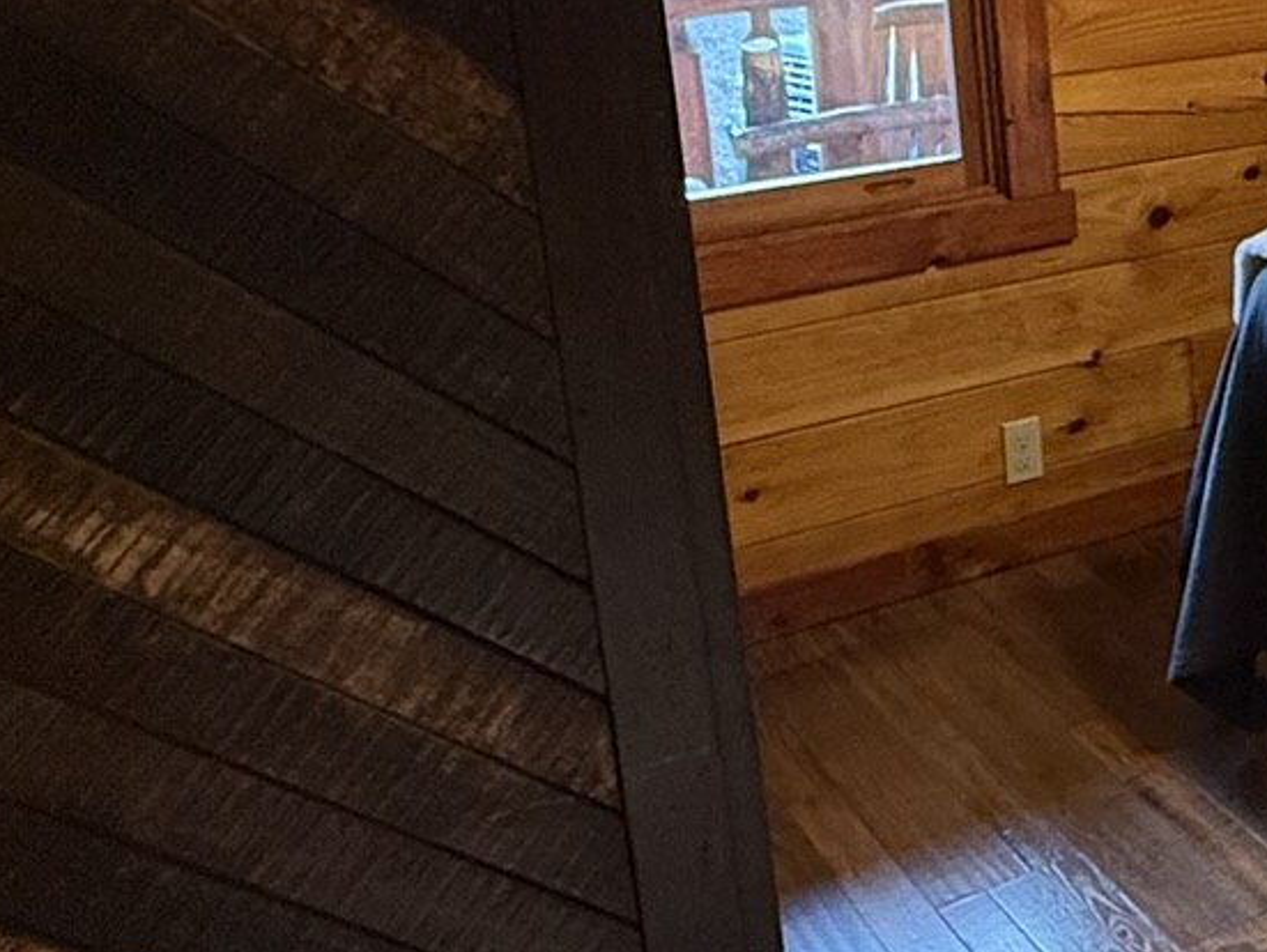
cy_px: 126
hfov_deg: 30.6
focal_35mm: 52
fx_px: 1905
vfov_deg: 27.2
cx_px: 1557
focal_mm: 2.22
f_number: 2.2
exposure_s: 1/60
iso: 400
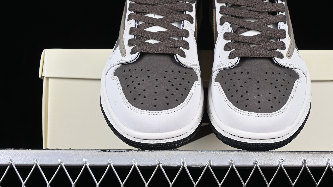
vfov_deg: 12.3
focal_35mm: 98
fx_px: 865
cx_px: 202
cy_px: 67
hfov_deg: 21.8
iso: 160
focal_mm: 50
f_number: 7.1
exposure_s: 1/80
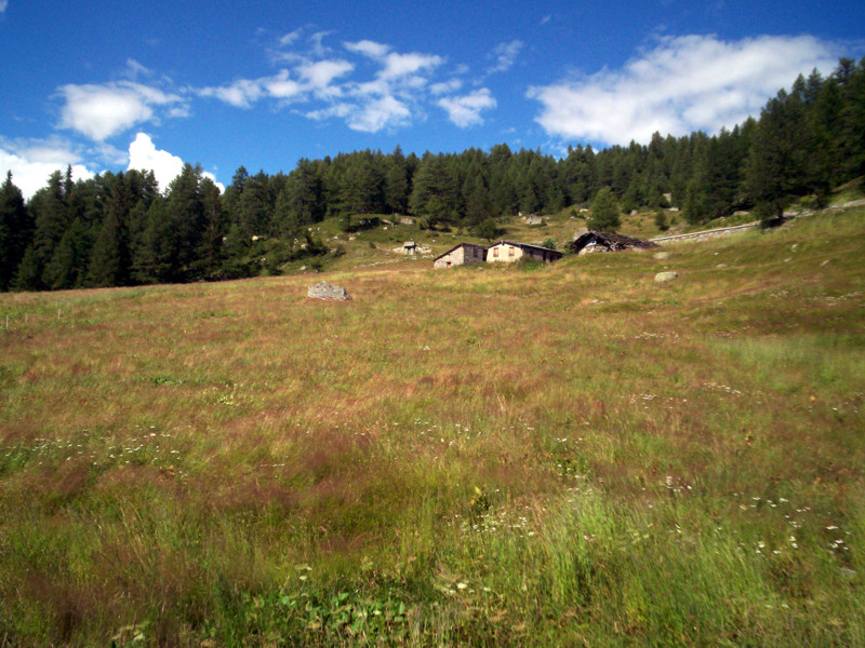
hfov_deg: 51.4
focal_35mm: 36
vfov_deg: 39.7
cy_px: 324
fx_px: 900
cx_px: 432
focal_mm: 5.9
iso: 100
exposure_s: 1/986
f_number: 4.5
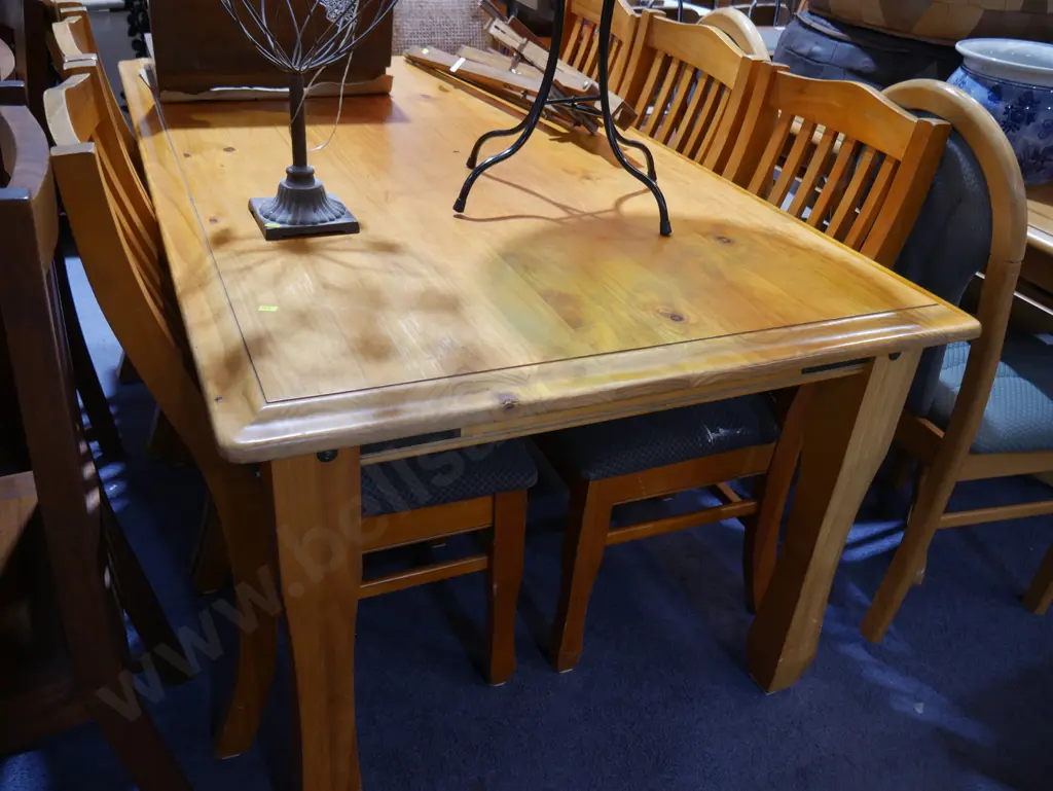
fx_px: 852
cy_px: 396
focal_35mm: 28
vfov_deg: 49.8
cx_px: 526
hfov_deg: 63.4
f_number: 3.5
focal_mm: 14
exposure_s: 1/60
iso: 500
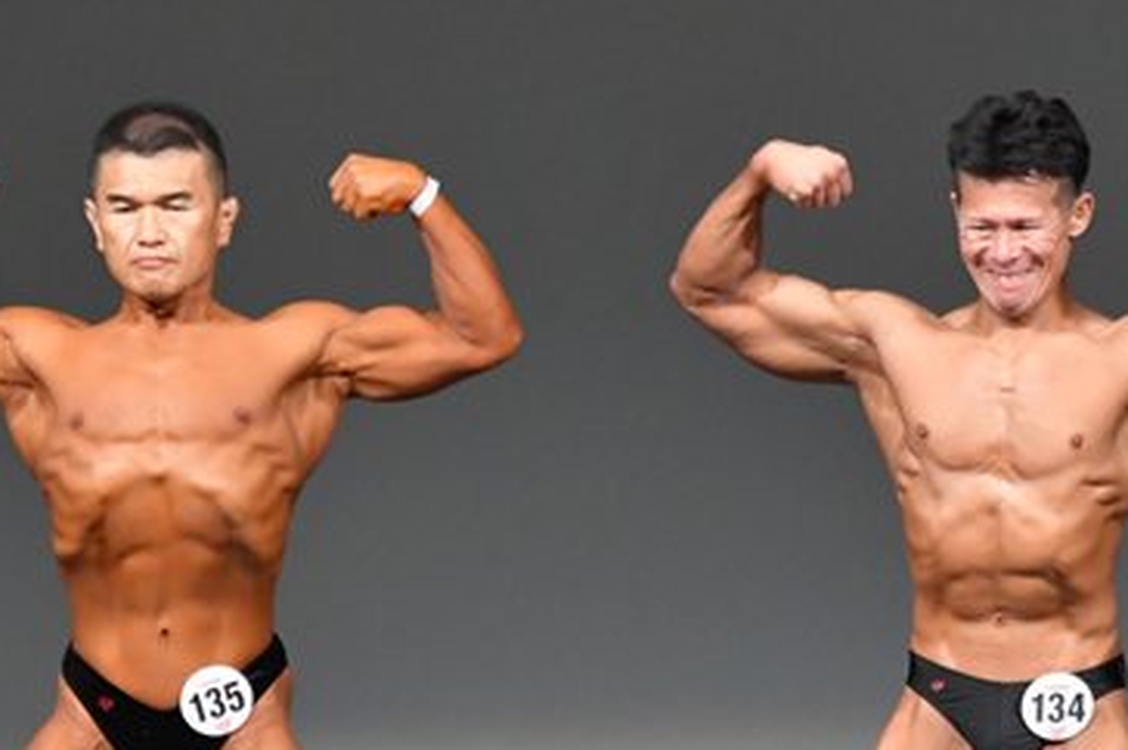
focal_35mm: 639
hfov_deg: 3.2
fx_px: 20004
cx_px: 987
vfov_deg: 2.1
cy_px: 635
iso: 5000
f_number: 5.6
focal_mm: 200
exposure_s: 1/400
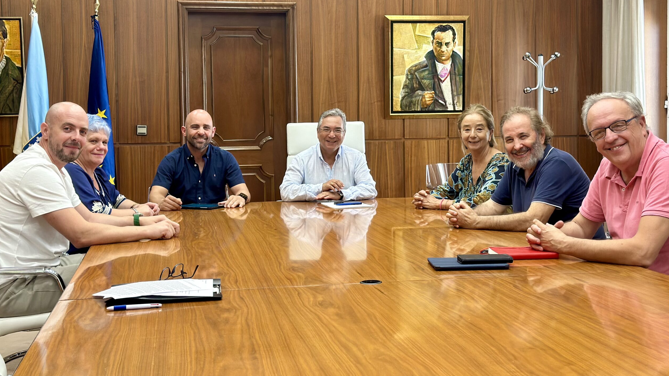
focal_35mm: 53
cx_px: 336
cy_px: 136
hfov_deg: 39.2
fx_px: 940
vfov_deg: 22.6
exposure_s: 1/100
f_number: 1.78
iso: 160
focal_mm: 6.86
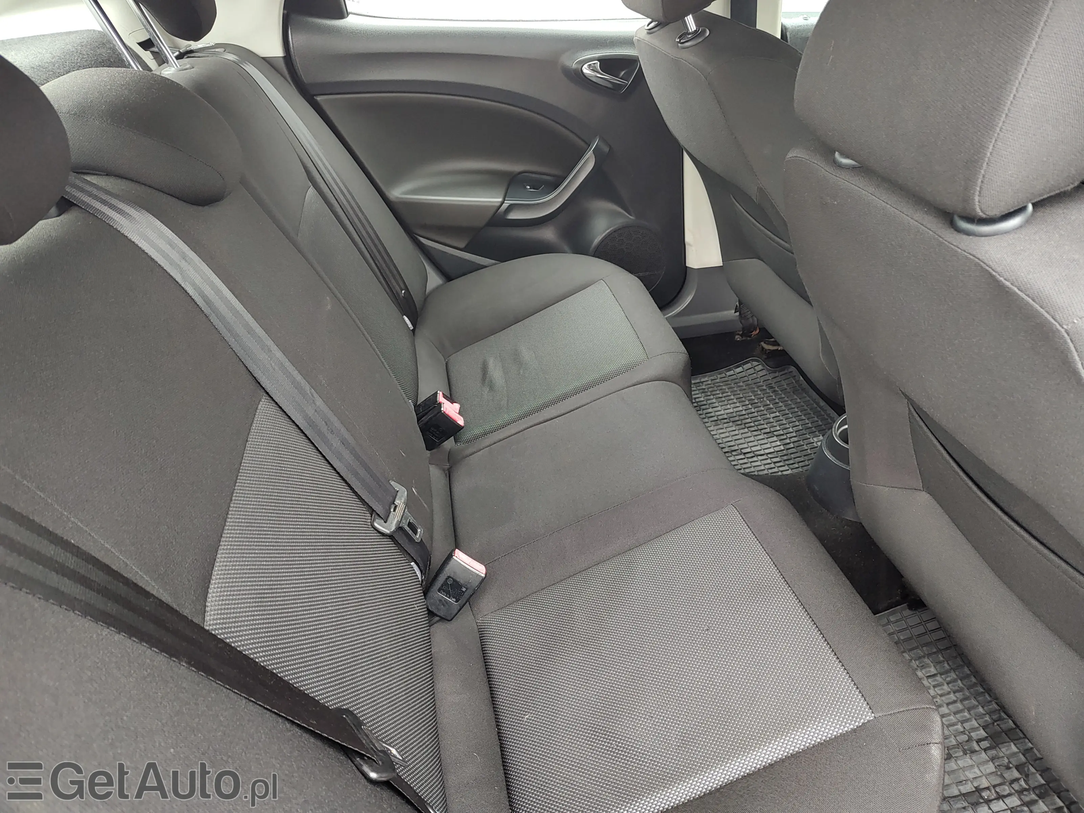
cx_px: 542
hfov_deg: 73.9
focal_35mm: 23
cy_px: 406
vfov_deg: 58.9
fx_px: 720
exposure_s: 1/33.3
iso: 572
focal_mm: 5.56
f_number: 1.8
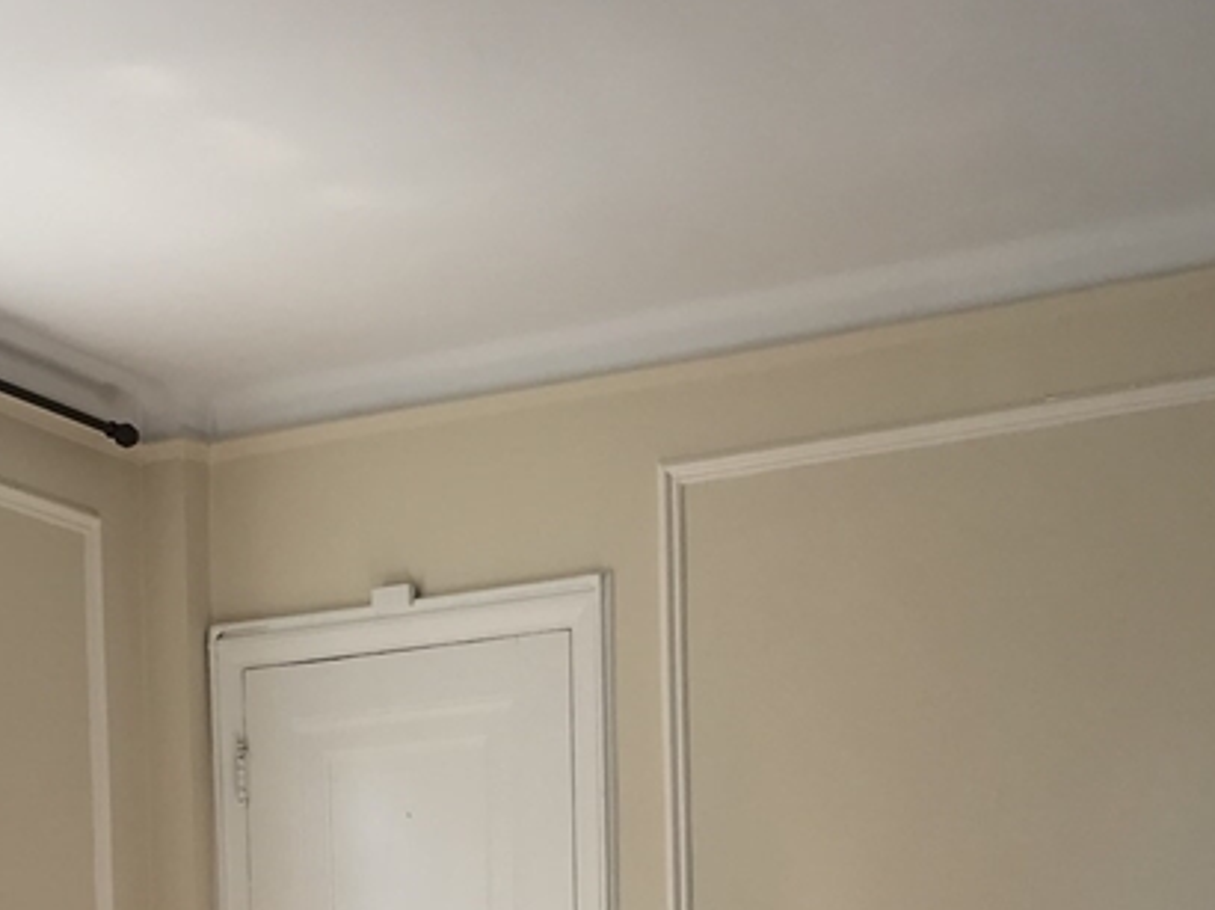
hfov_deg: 27.8
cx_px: 513
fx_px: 2456
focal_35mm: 70
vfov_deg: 19.7
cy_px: 1112
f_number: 1.8
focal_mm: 3.99
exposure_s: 1/120
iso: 20
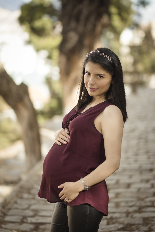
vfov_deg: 24.2
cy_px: 116
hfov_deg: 16.3
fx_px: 542
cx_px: 78
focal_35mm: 84
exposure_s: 1/4000
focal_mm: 56
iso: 320
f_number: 1.2
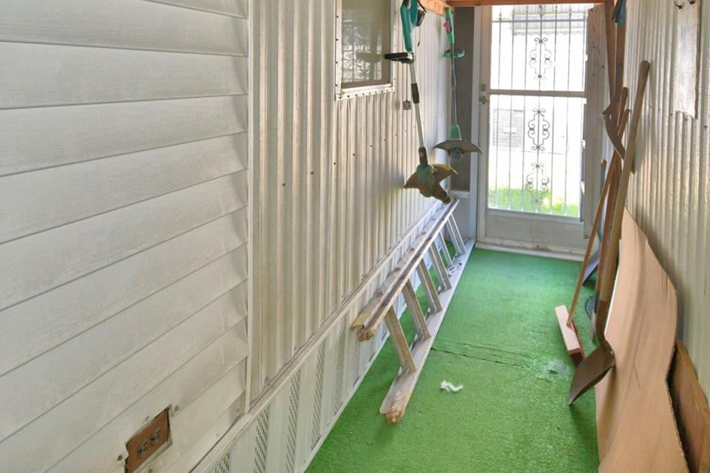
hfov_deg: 71.4
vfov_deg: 47.8
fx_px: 493
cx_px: 380
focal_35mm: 25
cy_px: 81
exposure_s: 1/60
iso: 160
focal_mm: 10
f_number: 4.5
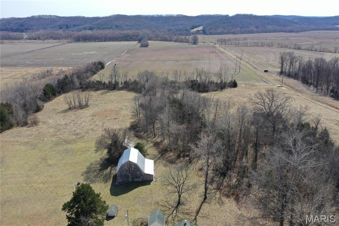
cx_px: 170
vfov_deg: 46.4
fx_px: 264
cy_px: 113
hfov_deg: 65.5
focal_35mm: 28
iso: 100
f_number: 5.6
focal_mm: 10.26
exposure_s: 1/320
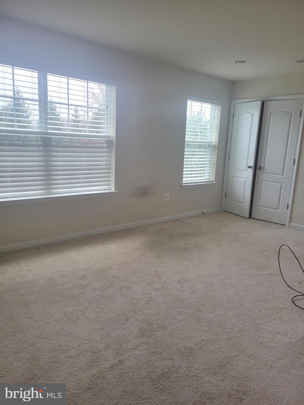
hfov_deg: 53.1
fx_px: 304
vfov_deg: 67.3
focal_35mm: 26
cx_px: 152
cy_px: 202
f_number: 1.8
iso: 100
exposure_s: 1/120
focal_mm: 5.4
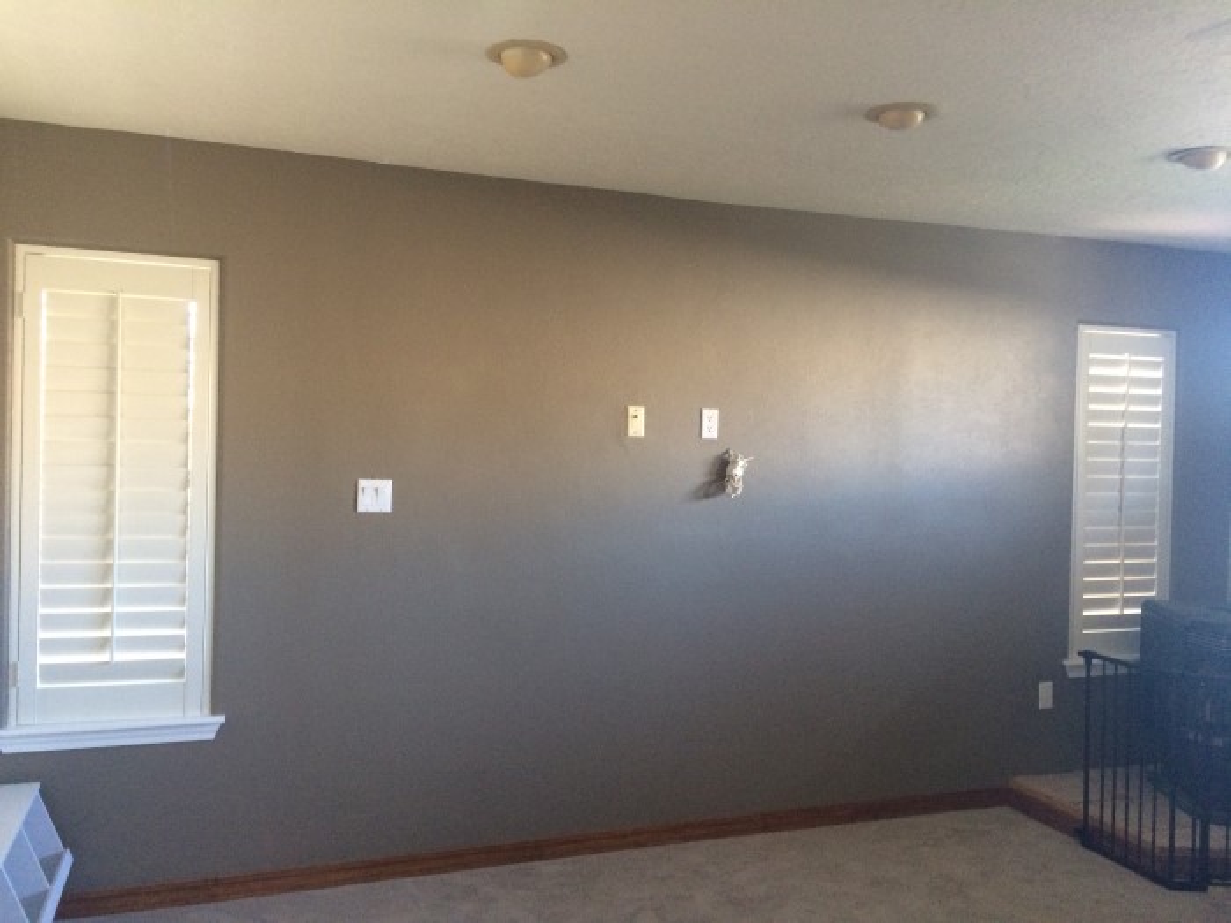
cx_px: 616
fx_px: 1031
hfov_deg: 61.7
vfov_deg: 48.2
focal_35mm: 29
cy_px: 462
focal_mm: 4.15
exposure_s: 1/30
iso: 160
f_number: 2.2
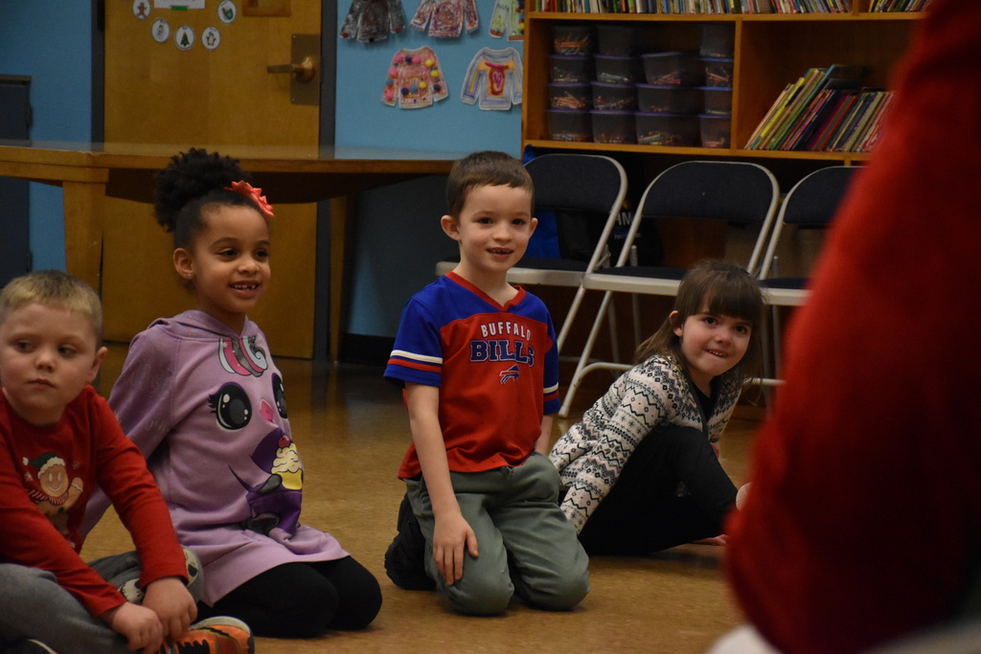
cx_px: 490
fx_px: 2861
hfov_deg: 19.5
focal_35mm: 105
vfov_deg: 13.0
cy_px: 327
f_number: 5
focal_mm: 70
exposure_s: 1/400
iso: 5000
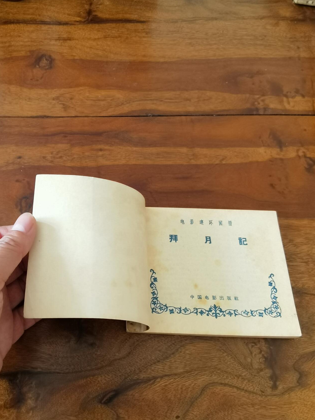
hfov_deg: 48.2
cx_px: 168
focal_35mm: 29
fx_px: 352
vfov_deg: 61.7
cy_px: 206
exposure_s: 1/40
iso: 160
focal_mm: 2.26
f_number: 2.2
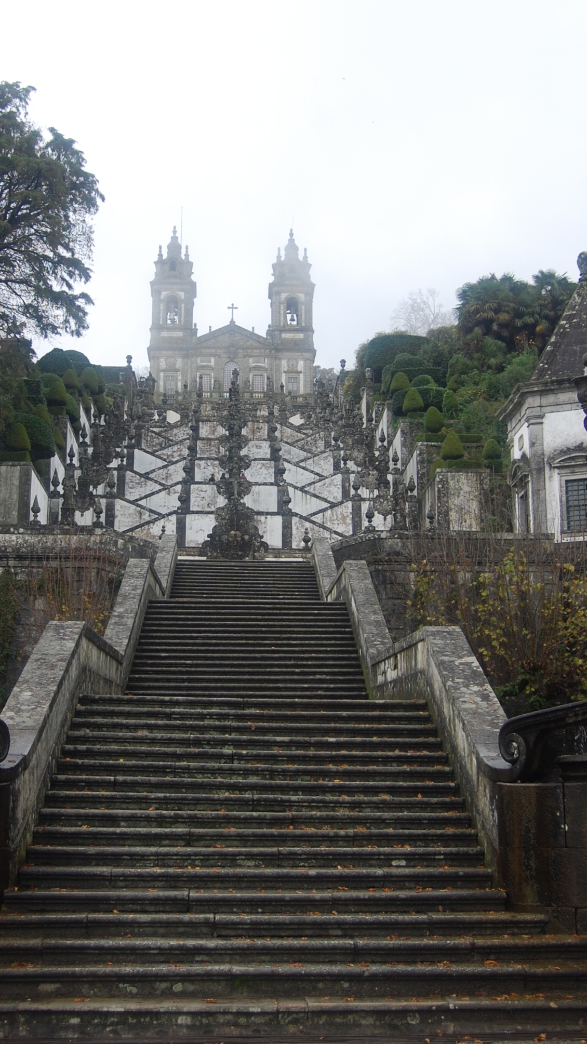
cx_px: 248
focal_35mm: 48
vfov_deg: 42.8
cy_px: 445
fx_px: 1329
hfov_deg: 24.9
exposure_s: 1/125
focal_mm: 24
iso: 280
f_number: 5.6
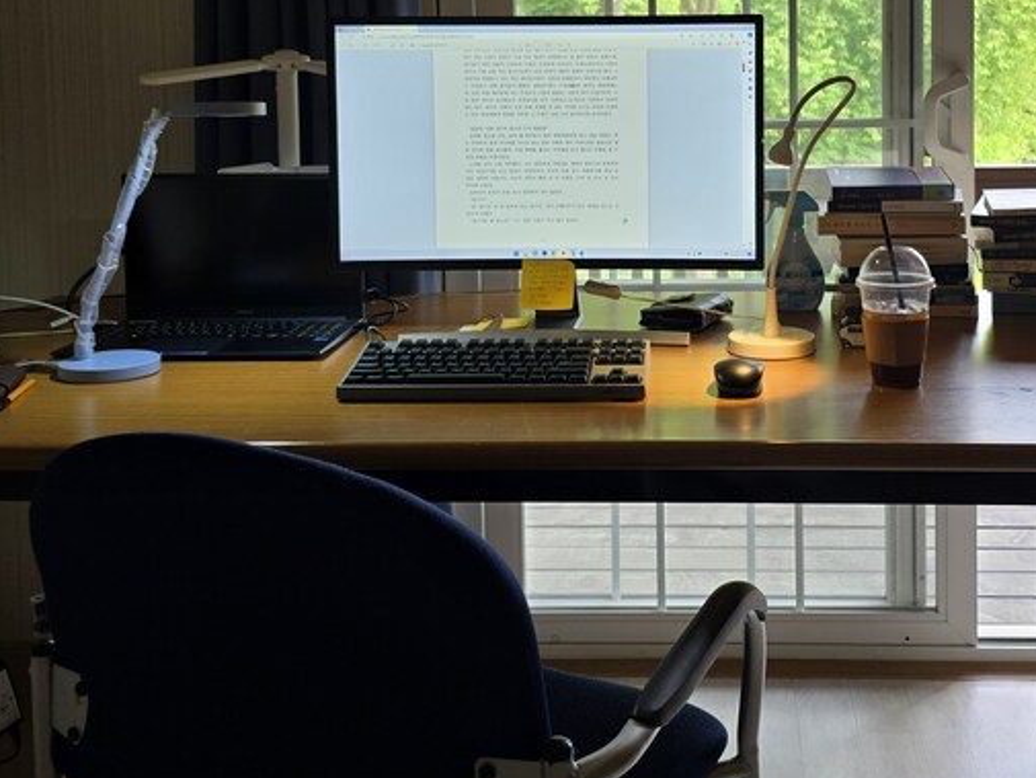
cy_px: 147
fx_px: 1227
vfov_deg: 34.0
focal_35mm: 41
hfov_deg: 45.3
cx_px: 656
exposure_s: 1/180
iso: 80
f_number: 1.7
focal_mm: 6.3
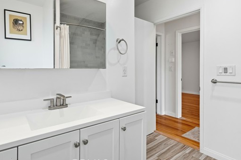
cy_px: 70
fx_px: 134
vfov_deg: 61.7
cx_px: 102
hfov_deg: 83.4
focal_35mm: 20
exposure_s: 1/320
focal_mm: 16
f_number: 8
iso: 400
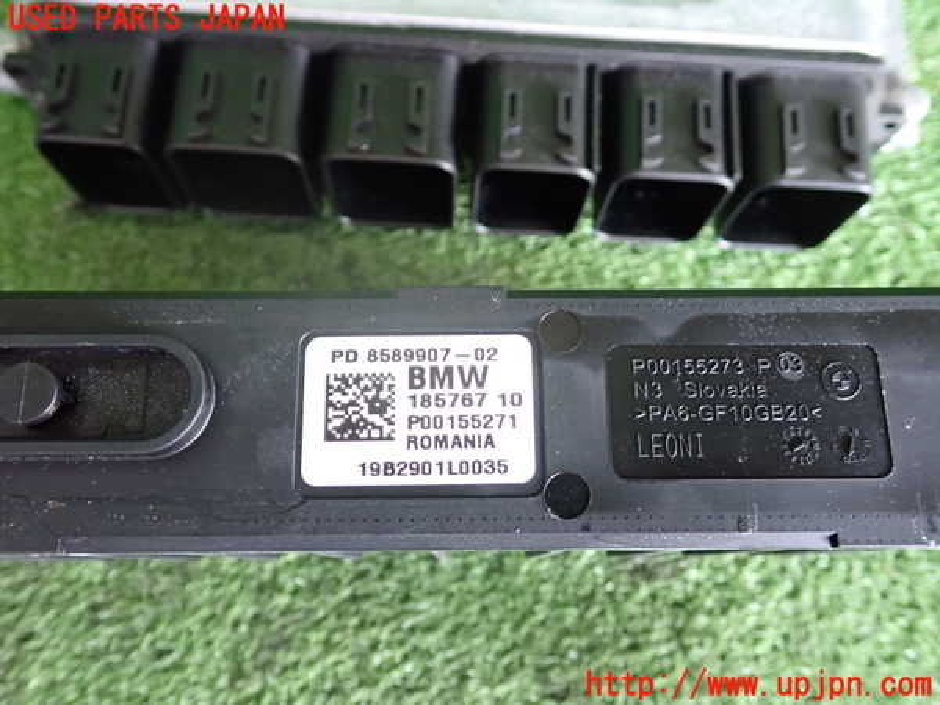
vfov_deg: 46.8
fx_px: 815
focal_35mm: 30
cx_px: 470
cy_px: 352
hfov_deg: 60.0
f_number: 2.3
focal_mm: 5.4
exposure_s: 1/50
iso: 640
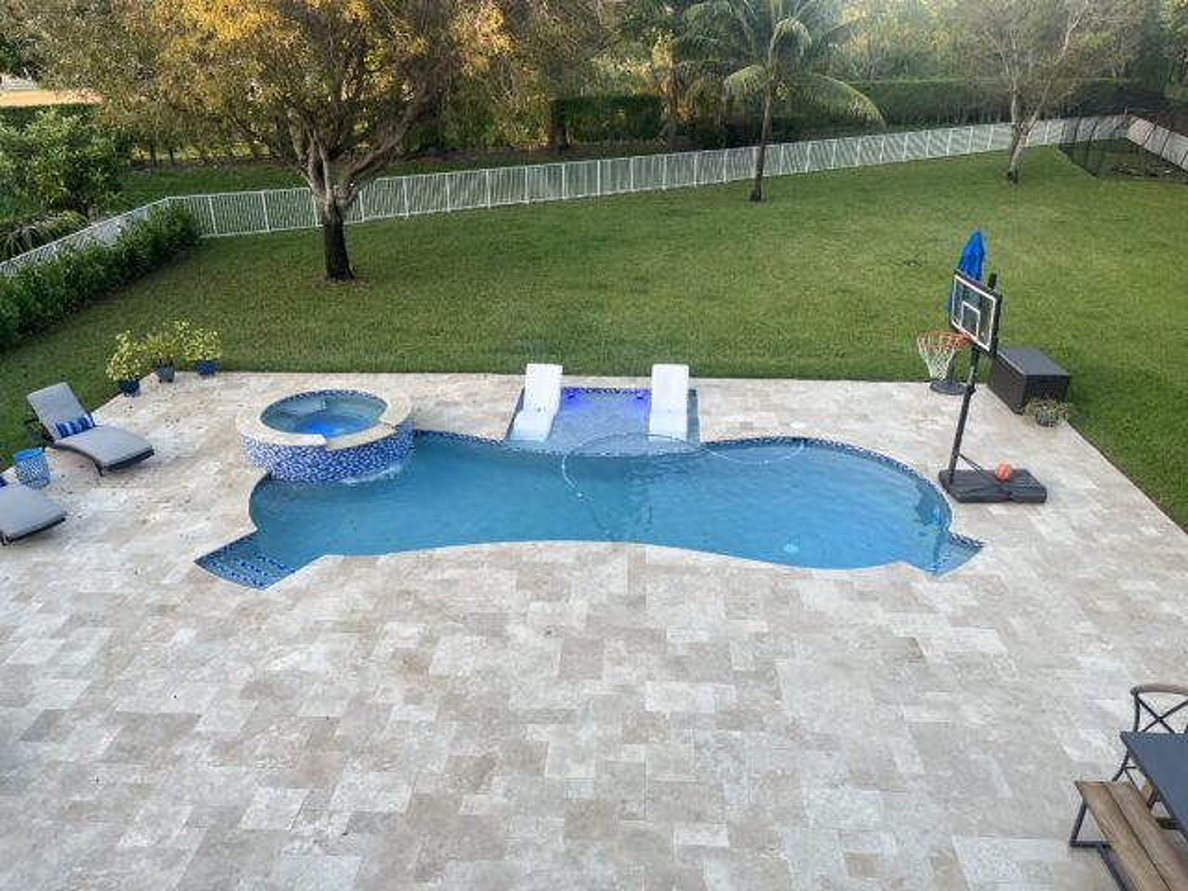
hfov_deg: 67.3
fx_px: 892
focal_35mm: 26
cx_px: 594
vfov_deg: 53.1
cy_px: 446
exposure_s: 1/122
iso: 40
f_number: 1.6
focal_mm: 5.1
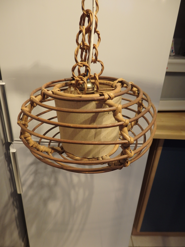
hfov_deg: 54.9
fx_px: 178
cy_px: 124
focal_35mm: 25
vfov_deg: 69.4
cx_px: 92
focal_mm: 4.5
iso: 200
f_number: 3
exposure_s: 1/30
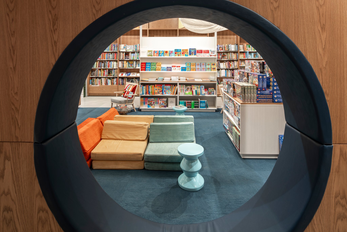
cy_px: 116
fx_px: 183
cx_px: 174
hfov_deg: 86.9
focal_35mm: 19
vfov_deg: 64.5
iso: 64
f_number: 11
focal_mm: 19
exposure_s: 1
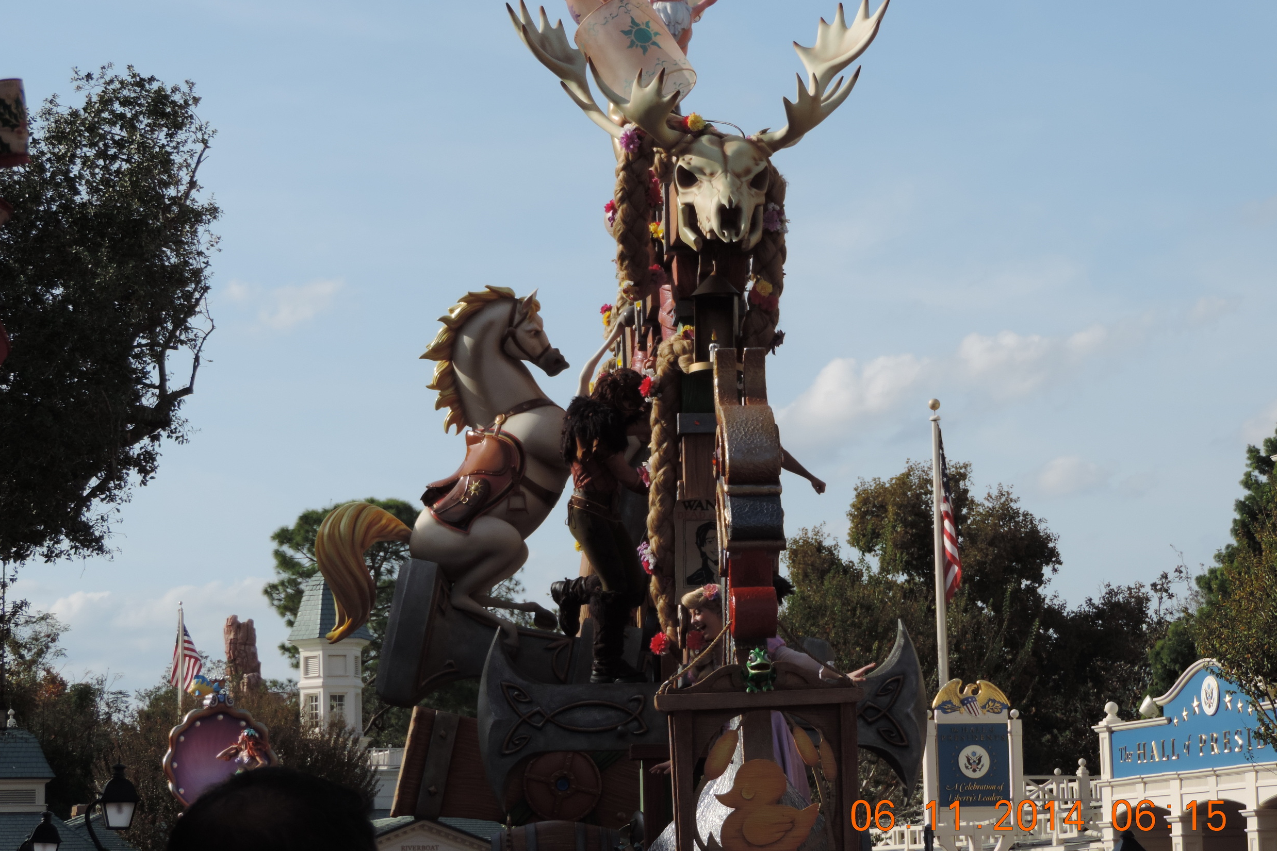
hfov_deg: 19.5
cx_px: 638
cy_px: 434
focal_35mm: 105
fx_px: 3725
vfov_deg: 13.0
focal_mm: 17.8
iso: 80
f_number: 4.1
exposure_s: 1/800
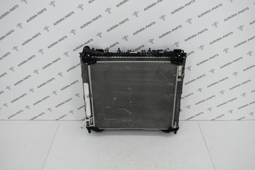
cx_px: 128
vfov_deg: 38.4
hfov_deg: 55.1
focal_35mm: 34
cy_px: 85
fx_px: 244
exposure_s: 1/125
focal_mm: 23
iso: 400
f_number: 5.6
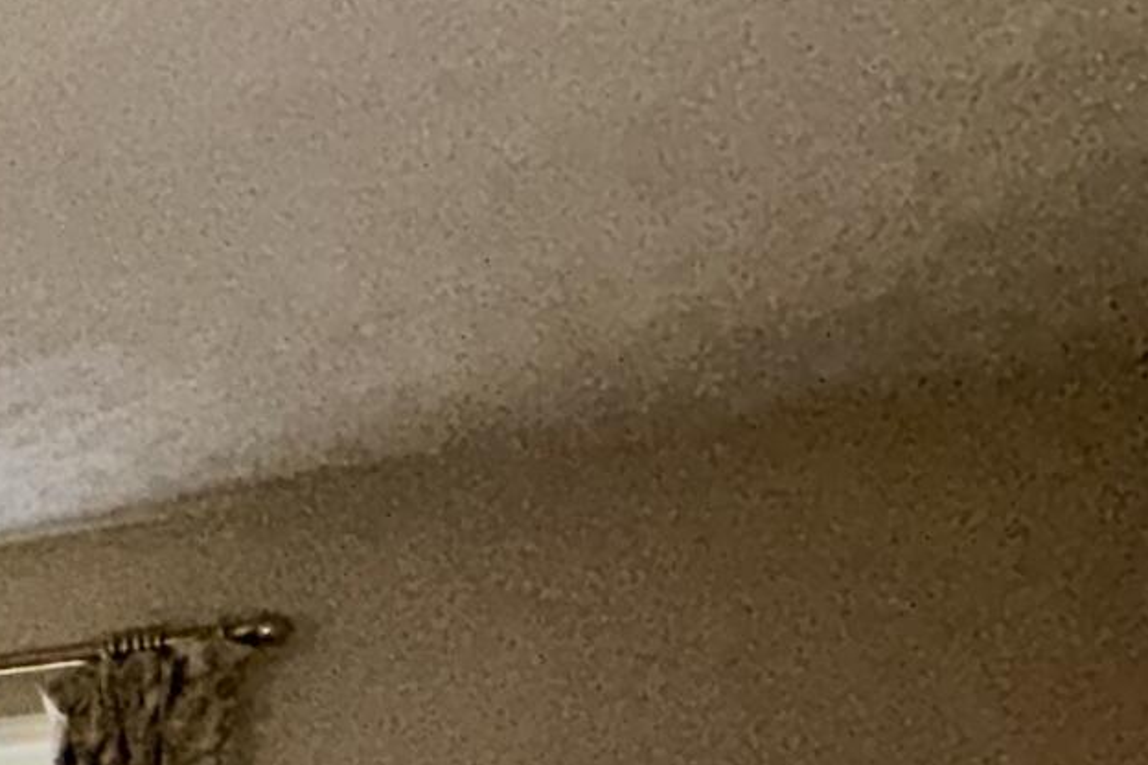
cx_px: -1150
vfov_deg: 16.6
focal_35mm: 70
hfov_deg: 18.6
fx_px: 2232
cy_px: 1320
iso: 160
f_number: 2.2
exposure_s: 1/60
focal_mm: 2.22
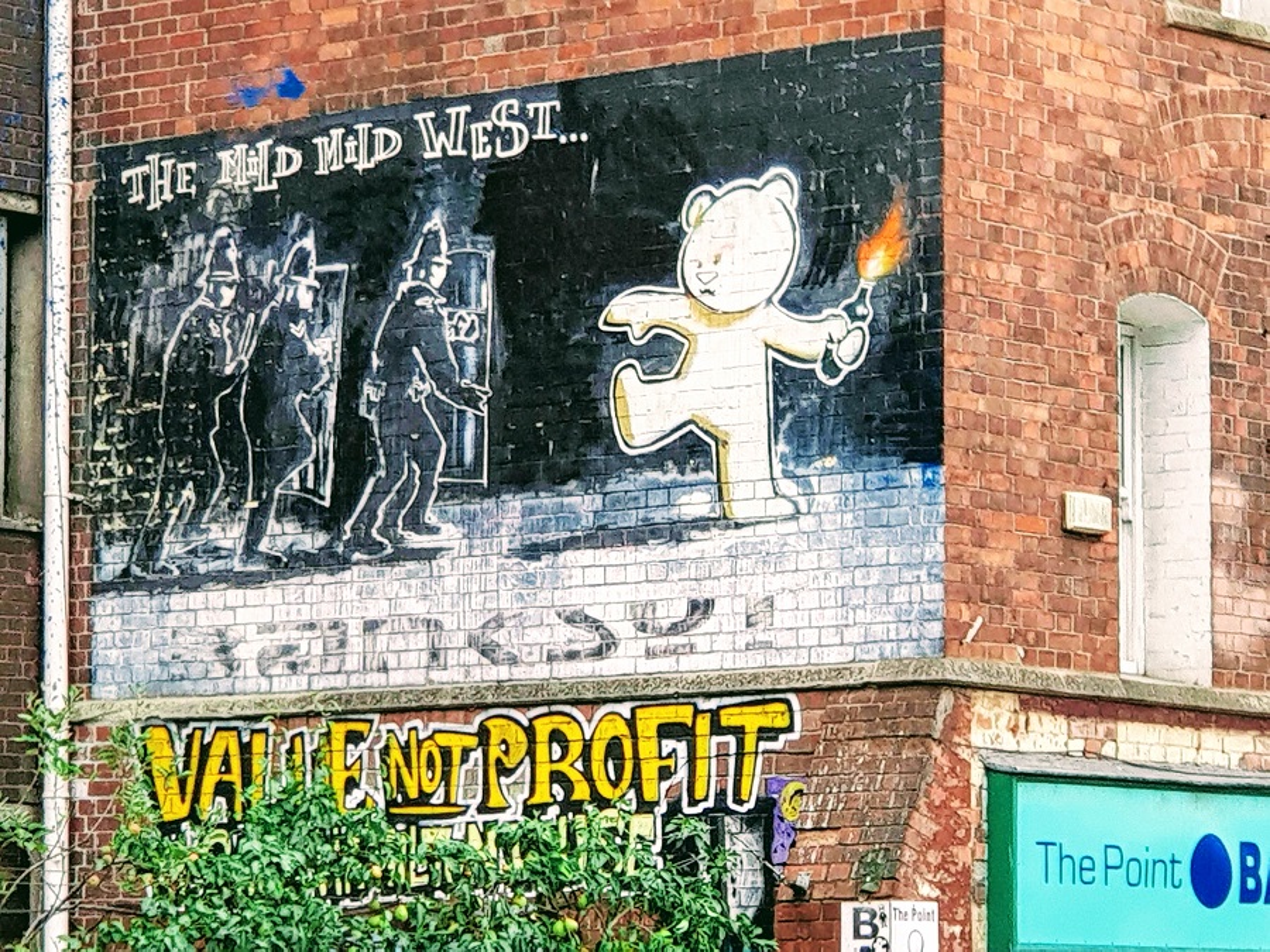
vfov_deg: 28.0
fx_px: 1908
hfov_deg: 36.8
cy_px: 476
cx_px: 635
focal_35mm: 52
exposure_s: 1/33
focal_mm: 6
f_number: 2.4
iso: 50
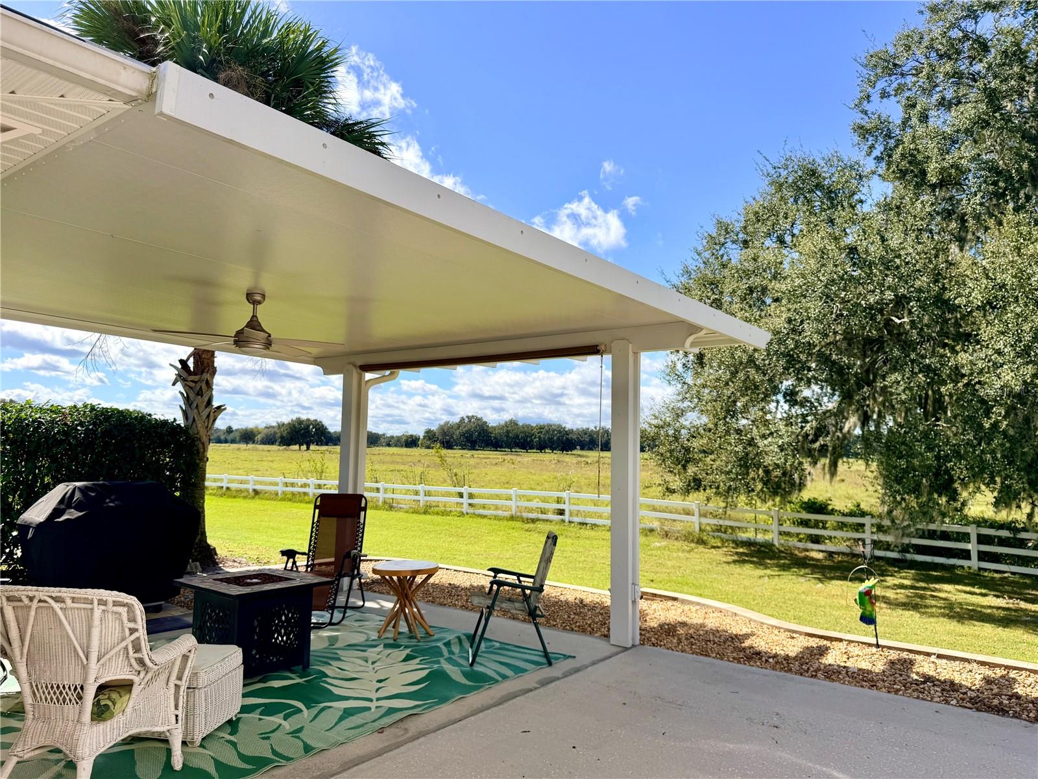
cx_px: 519
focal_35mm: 24
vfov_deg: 56.8
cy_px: 390
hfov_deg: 71.6
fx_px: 720
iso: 80
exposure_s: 1/4673
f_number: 1.78
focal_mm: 6.76
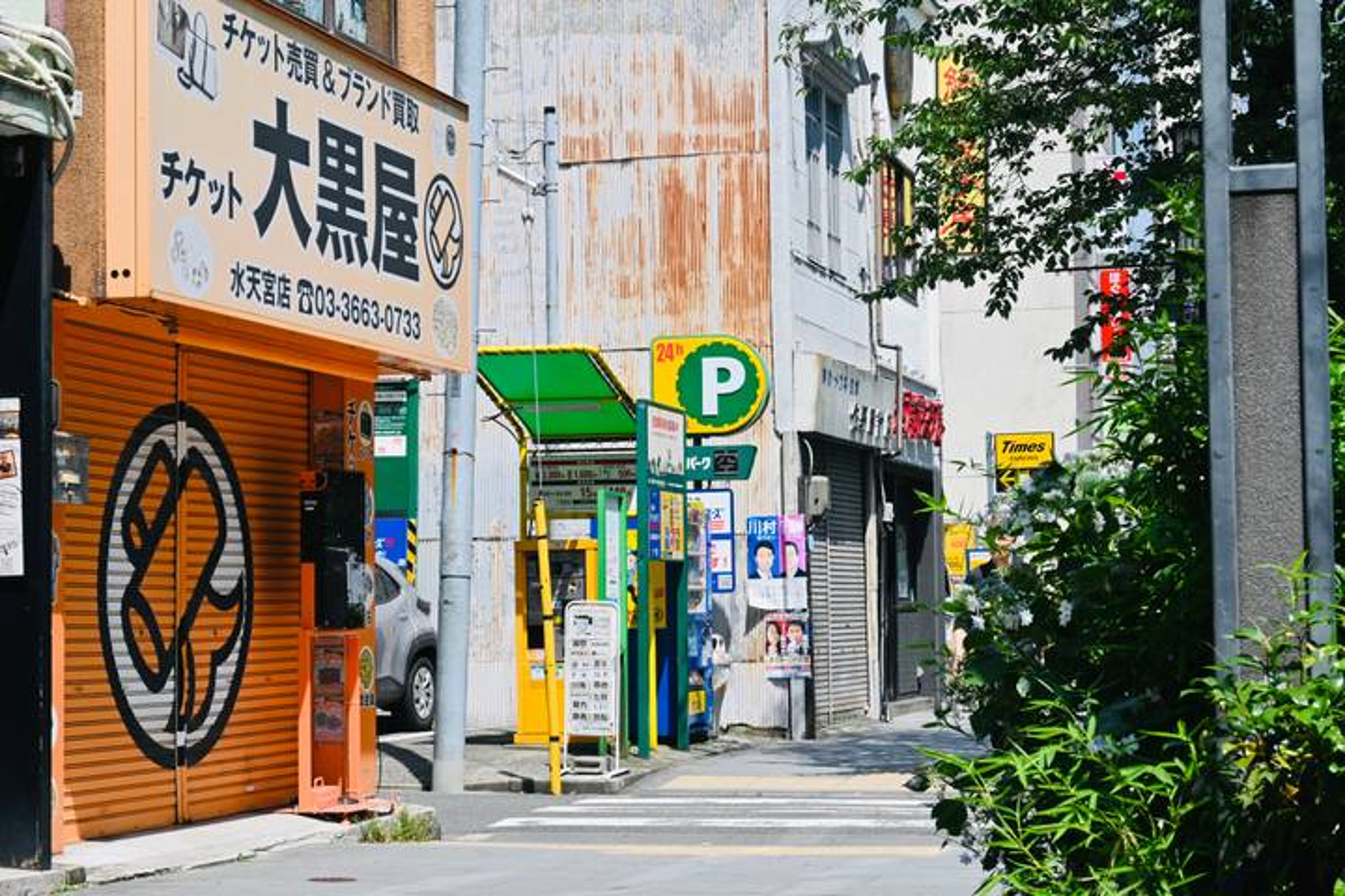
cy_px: 448
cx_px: 672
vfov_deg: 18.2
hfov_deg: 27.0
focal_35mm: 75
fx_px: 2802
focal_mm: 50
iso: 100
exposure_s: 1/500
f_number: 6.3
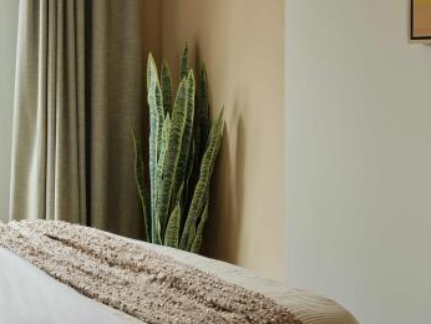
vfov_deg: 20.7
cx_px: 36
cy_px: 118
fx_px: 885
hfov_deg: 26.4
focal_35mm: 71
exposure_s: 4
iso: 400
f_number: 13
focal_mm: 30.3
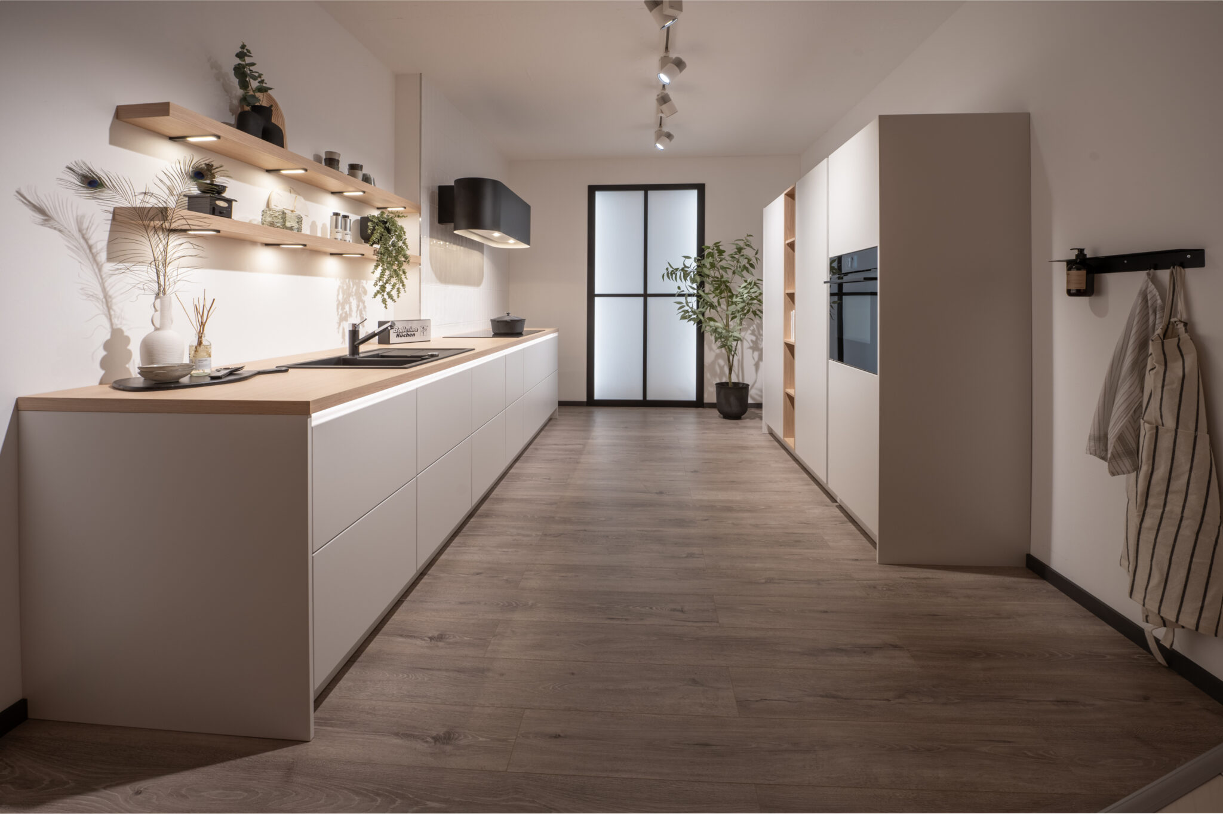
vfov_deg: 81.1
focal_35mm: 14
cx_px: 612
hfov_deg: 104.3
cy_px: 407
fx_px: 475
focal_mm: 14
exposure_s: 1/100
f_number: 8
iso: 400
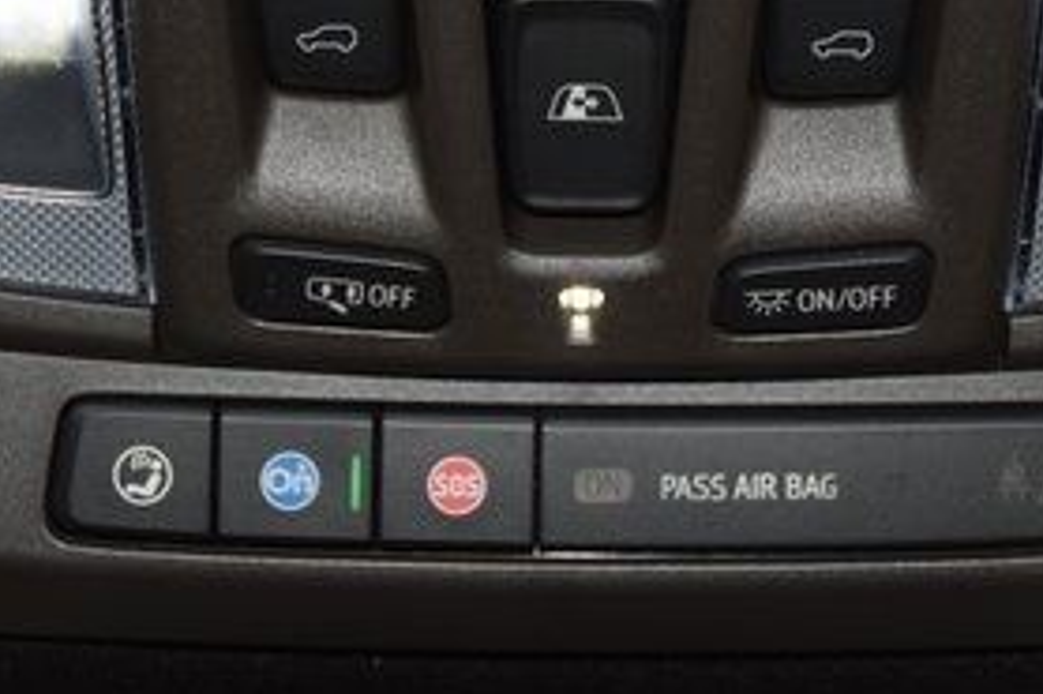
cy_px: -51
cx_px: 623
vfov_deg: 13.4
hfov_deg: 20.4
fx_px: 2900
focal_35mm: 100
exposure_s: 1/80
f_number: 3.8
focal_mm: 29
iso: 560
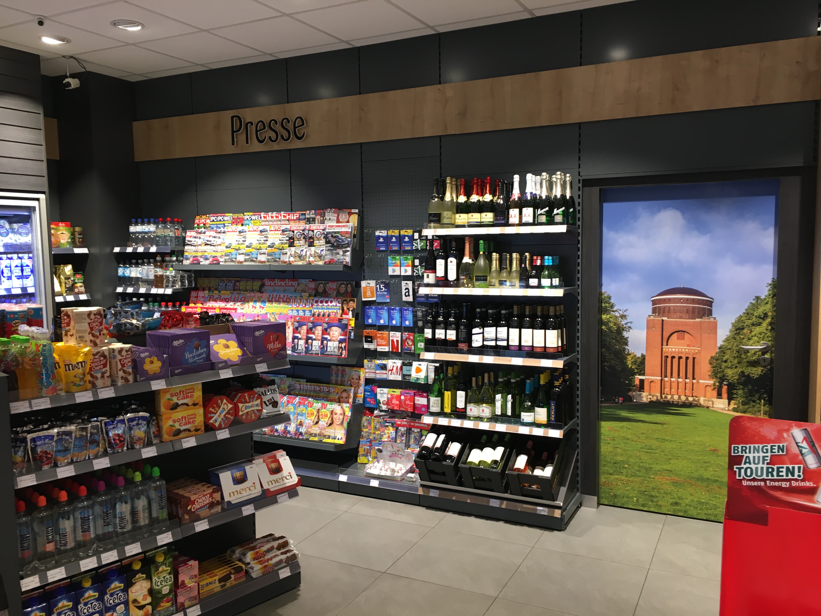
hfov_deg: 61.7
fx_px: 688
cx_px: 410
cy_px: 308
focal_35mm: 29
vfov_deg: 48.2
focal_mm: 4.15
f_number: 2.2
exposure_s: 1/33
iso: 80
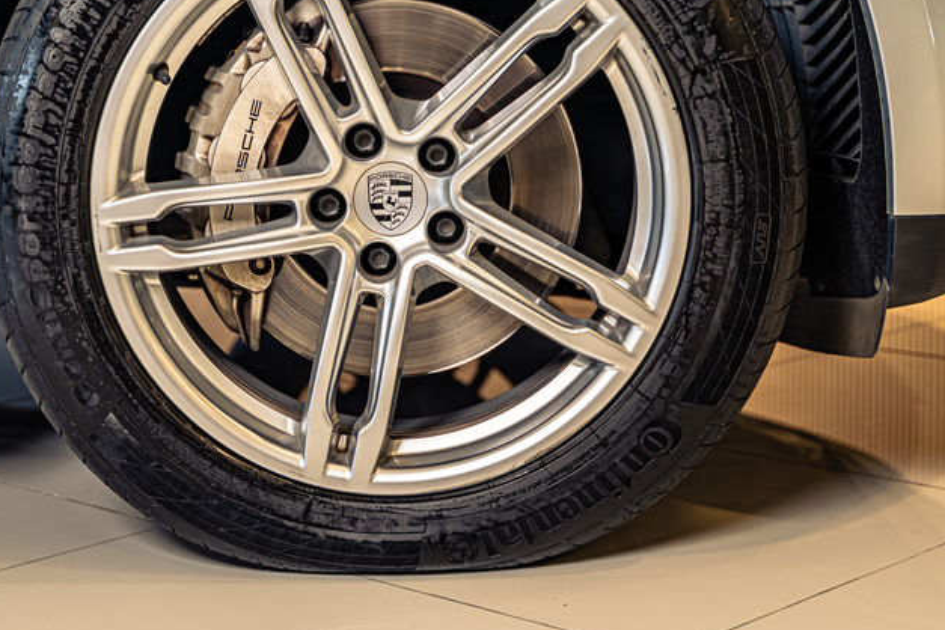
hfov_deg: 25.3
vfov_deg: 17.0
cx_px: 391
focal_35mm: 80
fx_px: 2100
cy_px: 190
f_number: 2.8
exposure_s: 1/160
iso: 400
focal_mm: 49
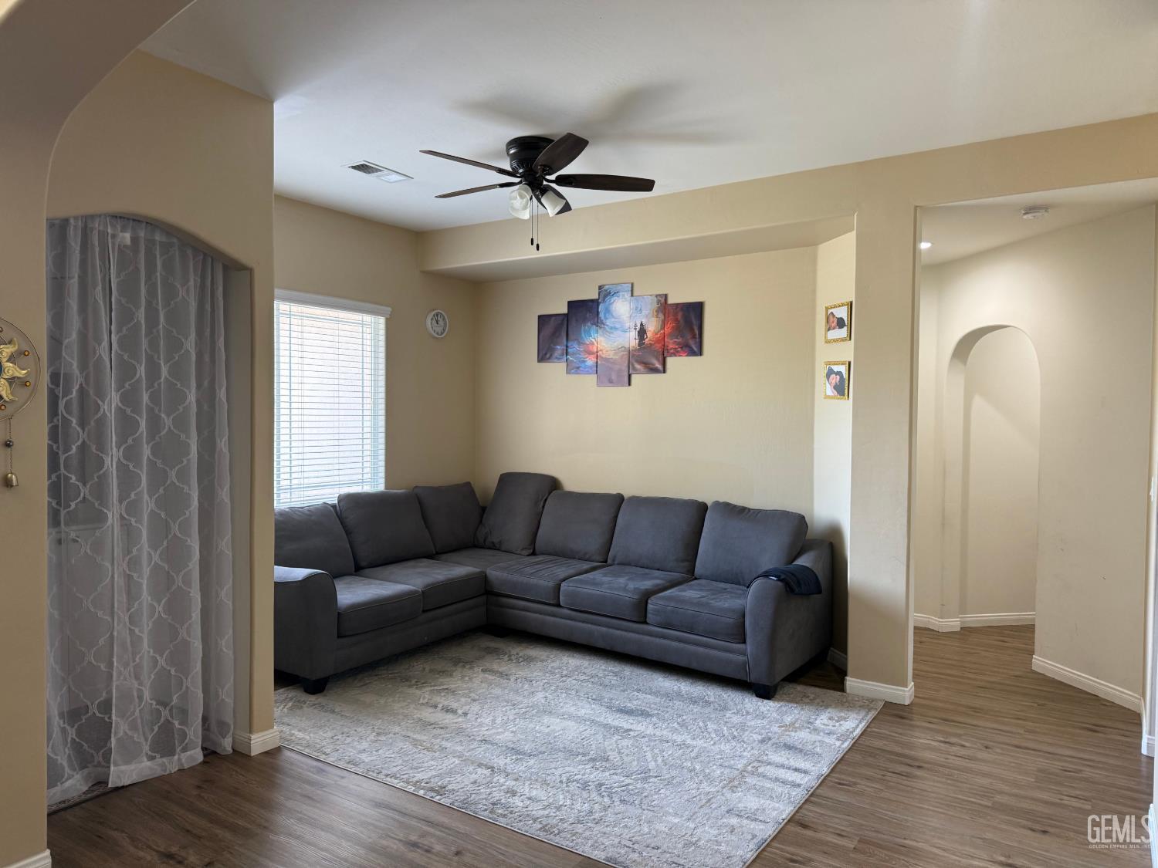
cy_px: 434
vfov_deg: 56.8
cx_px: 579
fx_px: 803
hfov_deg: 71.6
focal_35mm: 24
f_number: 1.78
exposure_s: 1/60
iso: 160
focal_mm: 6.76
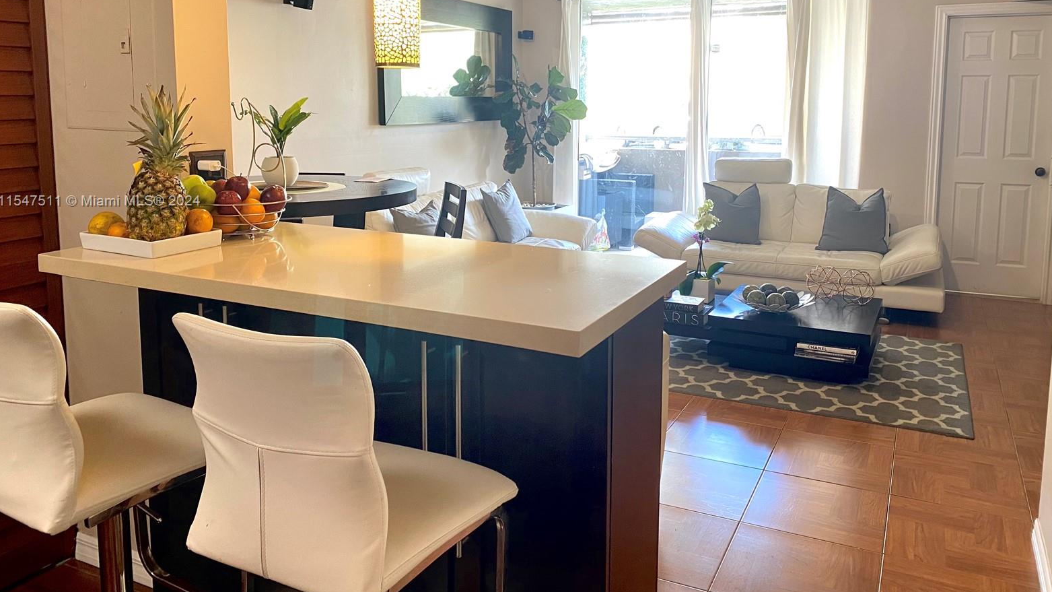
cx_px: 524
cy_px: 202
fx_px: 809
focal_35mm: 29
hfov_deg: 66.1
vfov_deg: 39.7
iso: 125
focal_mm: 4.25
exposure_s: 1/60
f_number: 1.8
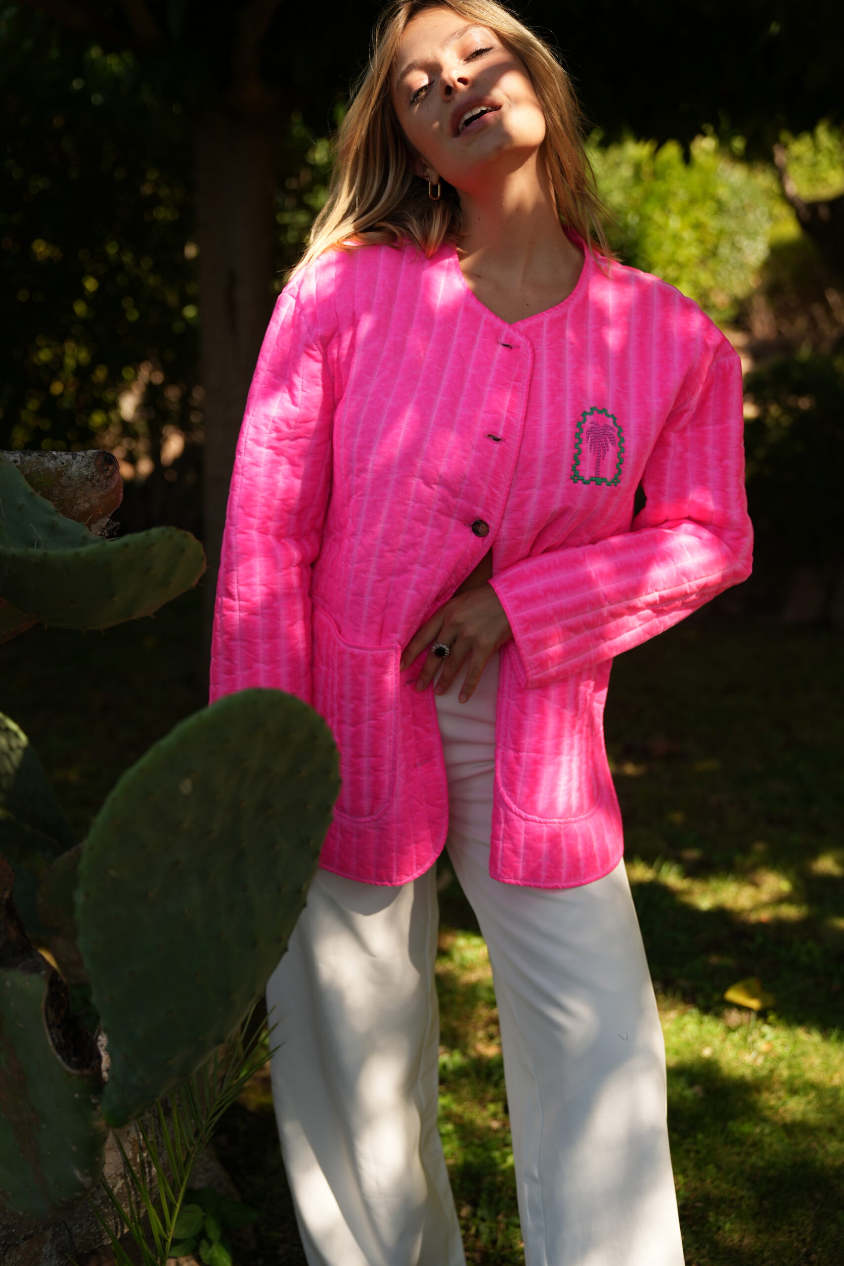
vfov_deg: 46.4
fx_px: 1477
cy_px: 633
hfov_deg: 31.9
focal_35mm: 42
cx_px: 422
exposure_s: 1/640
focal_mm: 42
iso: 100
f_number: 2.8
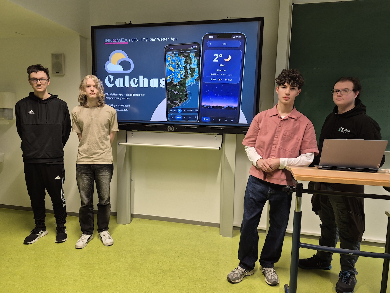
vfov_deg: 58.9
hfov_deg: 73.9
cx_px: 195
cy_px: 146
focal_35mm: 23
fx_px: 259
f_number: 1.8
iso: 200
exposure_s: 1/100
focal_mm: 5.4
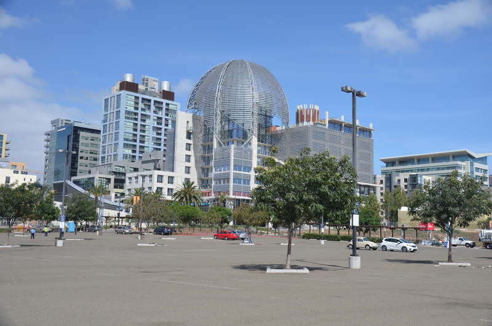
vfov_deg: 34.1
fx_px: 532
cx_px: 246
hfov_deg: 49.6
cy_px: 163
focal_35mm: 39
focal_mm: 26
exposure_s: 1/250
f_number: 8
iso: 200
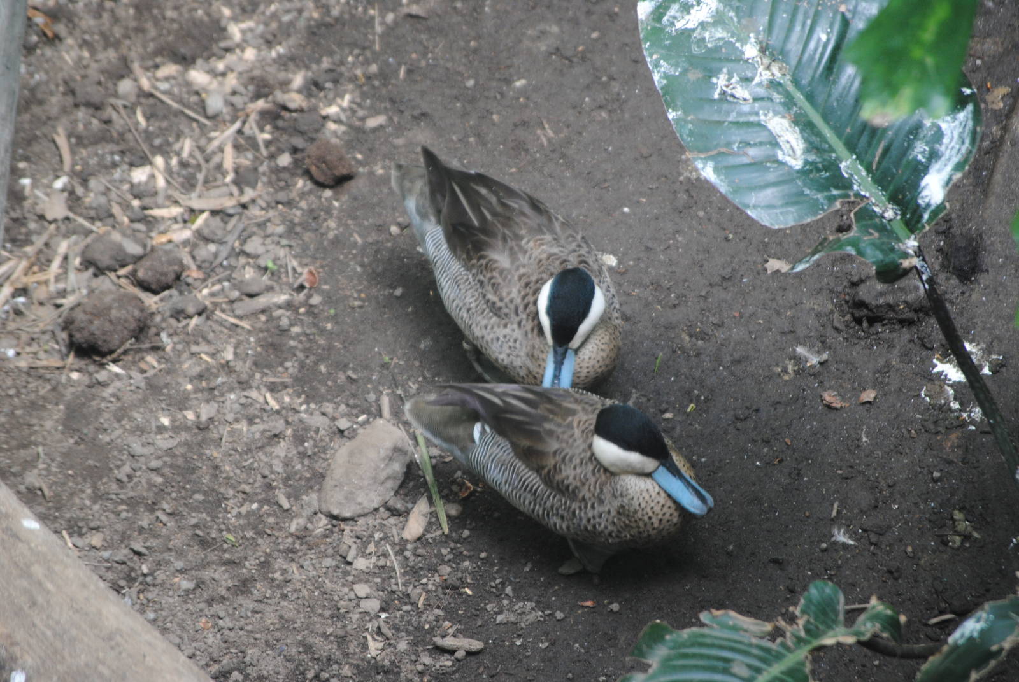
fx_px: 8502
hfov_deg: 6.9
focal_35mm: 300
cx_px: 510
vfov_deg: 4.6
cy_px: 341
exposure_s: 1/60
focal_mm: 200
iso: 400
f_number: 5.6
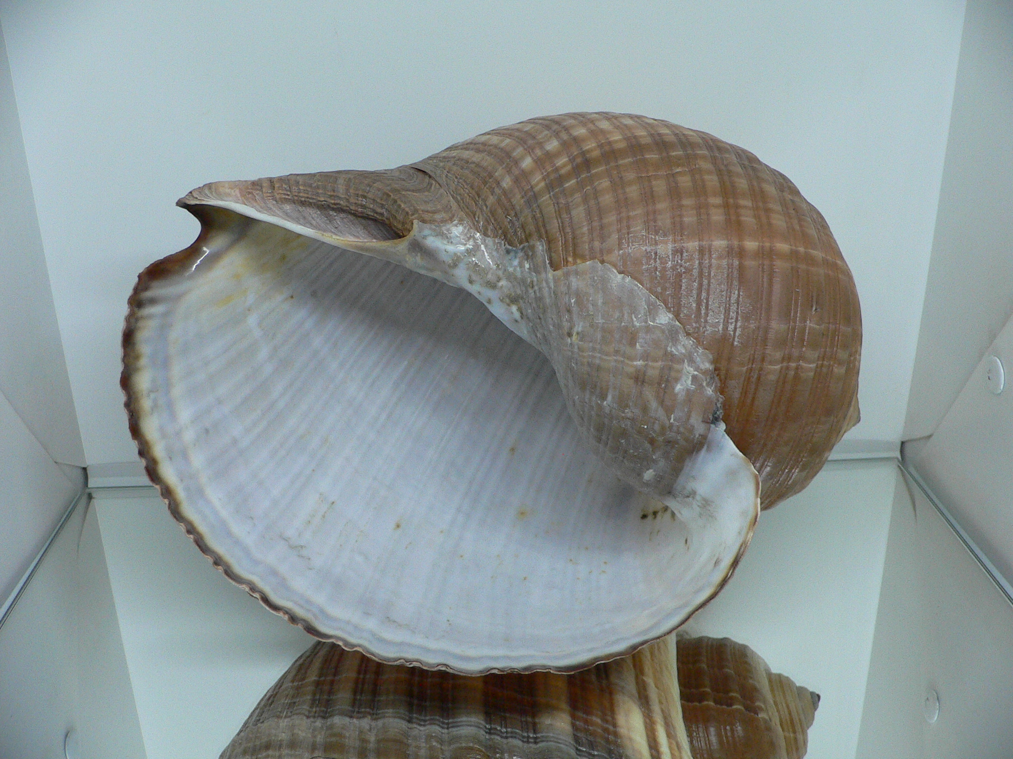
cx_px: 506
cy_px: 380
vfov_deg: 40.7
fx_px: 1024
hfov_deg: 52.6
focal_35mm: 35
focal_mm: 4.6
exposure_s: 1/60
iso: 150
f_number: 2.8
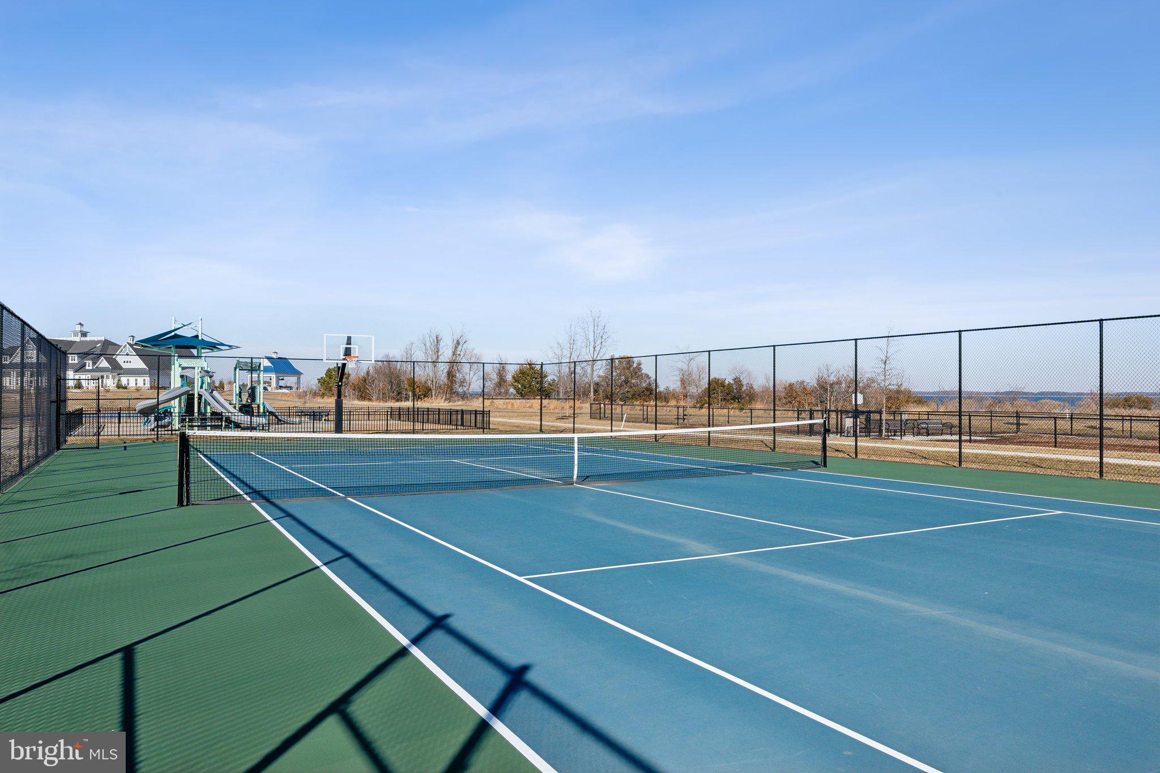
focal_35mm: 23
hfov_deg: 76.1
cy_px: 386
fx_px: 741
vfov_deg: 55.1
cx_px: 580
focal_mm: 15.7
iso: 100
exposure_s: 1/400
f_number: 9
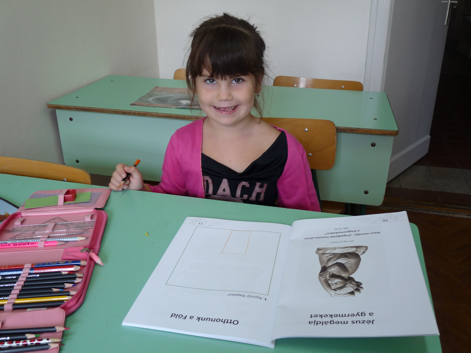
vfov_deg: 44.2
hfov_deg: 56.8
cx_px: 236
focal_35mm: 32
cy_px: 176
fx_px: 435
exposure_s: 1/30
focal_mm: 5.6
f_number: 3
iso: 125
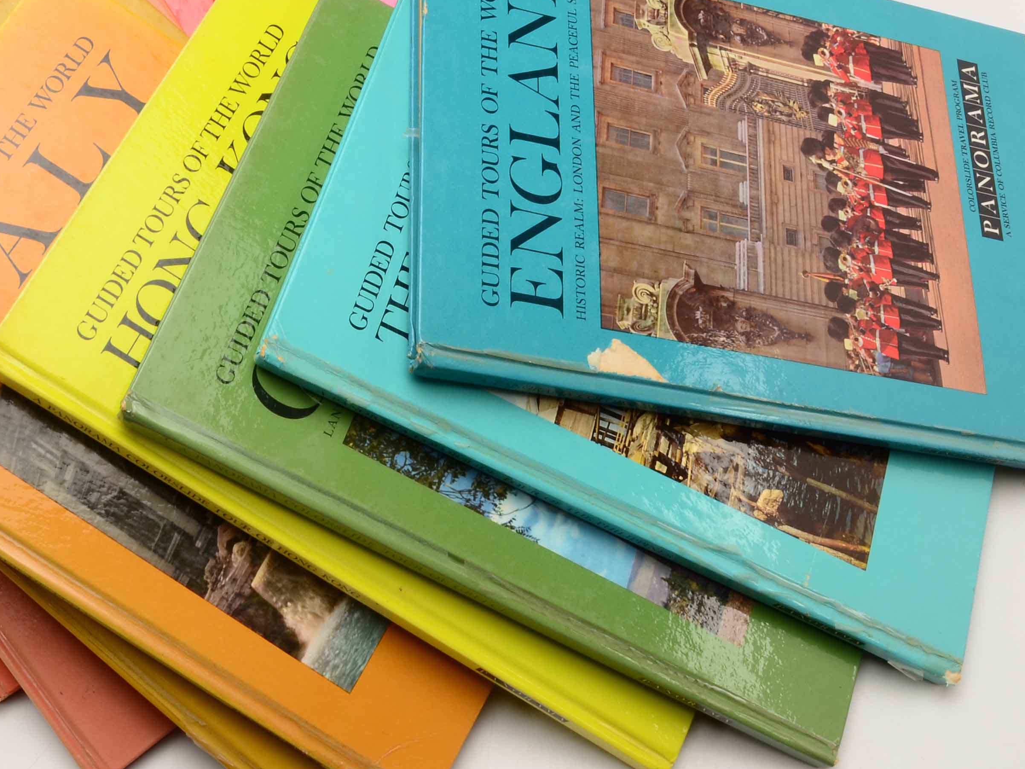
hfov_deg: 32.4
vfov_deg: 24.5
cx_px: 324
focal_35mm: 59
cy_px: 187
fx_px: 1747
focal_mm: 20
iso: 100
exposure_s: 1/160
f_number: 25
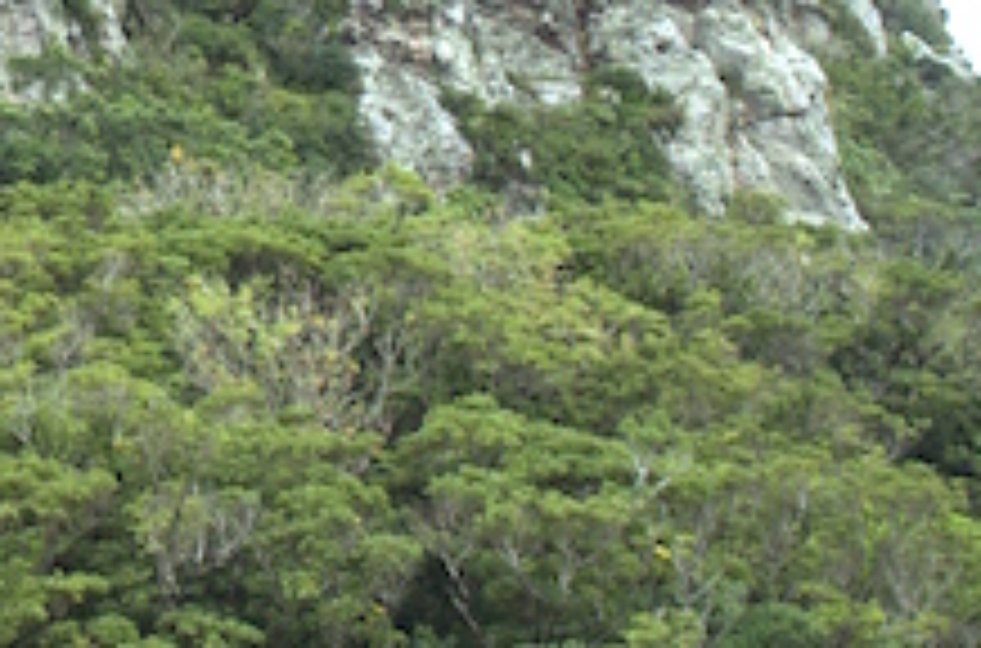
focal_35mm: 139
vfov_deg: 9.6
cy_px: -295
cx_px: -302
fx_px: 3777
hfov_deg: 14.2
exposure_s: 1/160
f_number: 4
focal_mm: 28
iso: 100
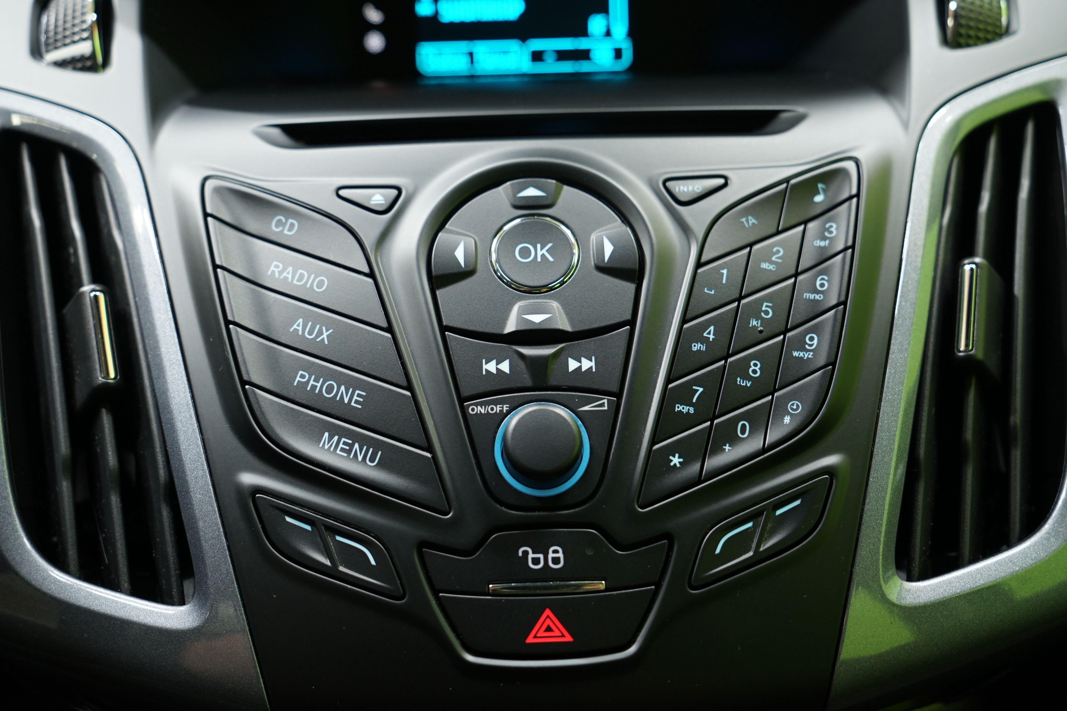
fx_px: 1156
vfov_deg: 34.2
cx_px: 534
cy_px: 356
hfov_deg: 49.6
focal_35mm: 39
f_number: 4.5
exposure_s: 1/20
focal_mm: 39
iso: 800
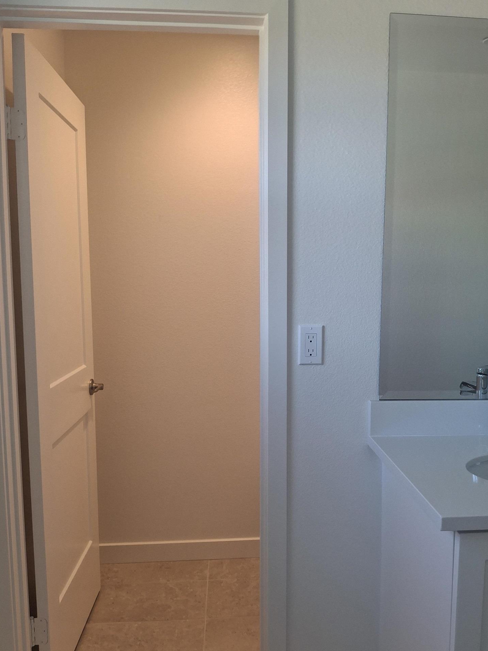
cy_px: 347
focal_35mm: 30
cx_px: 289
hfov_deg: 46.6
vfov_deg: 59.9
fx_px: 564
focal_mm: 4.69
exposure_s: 1/120
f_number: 1.8
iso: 80
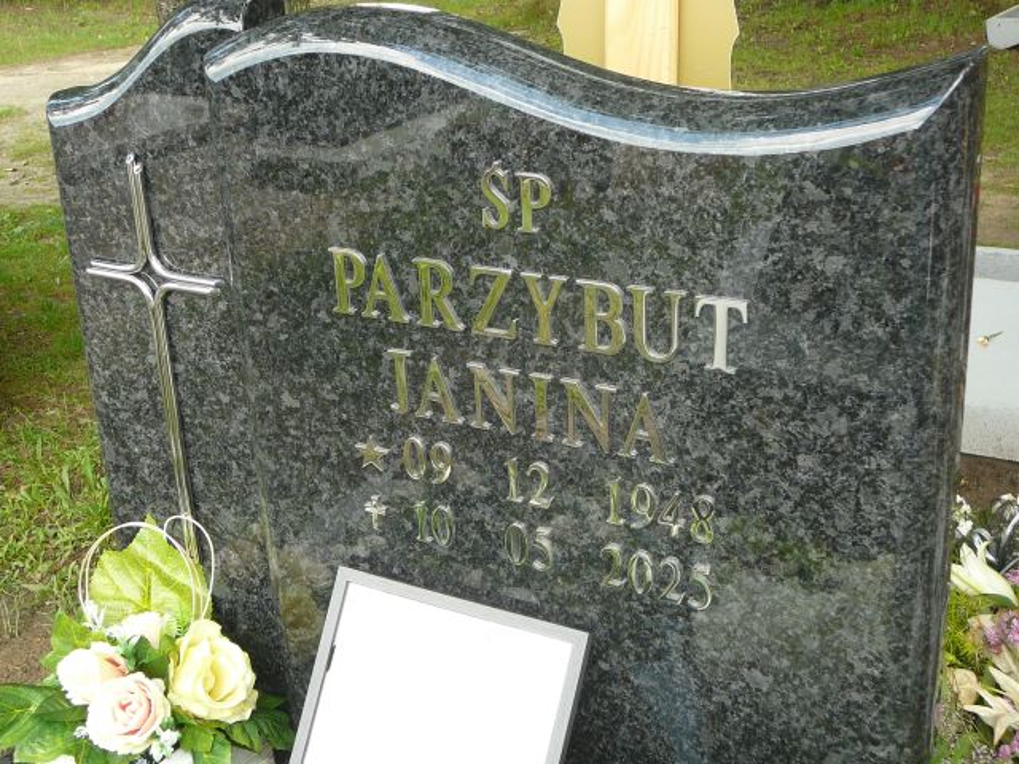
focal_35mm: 43
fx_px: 1266
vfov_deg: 33.6
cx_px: 510
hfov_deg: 43.9
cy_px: 382
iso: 80
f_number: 3.2
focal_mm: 6.4
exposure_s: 1/60
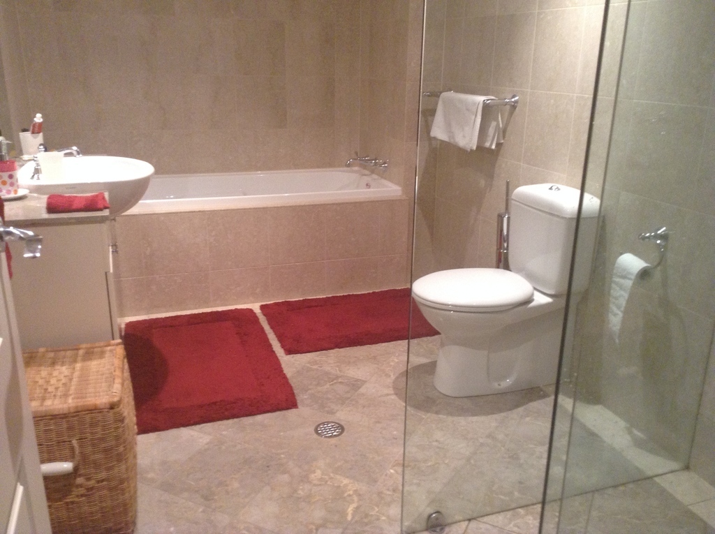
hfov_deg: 55.4
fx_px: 681
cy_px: 267
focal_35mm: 33
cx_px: 358
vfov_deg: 42.8
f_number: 2.4
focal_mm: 3.3
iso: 125
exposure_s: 1/24
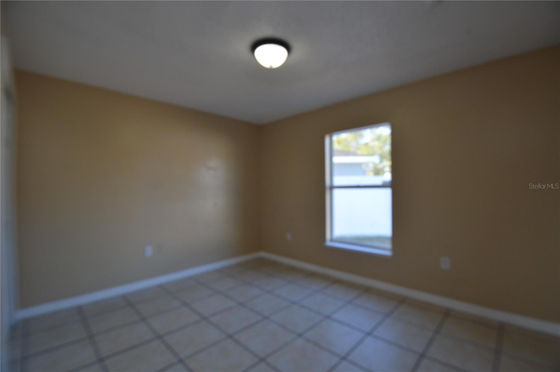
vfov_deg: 77.2
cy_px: 186
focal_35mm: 15
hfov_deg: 100.5
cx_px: 280
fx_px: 233
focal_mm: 10
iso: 400
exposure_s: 1/100
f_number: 5
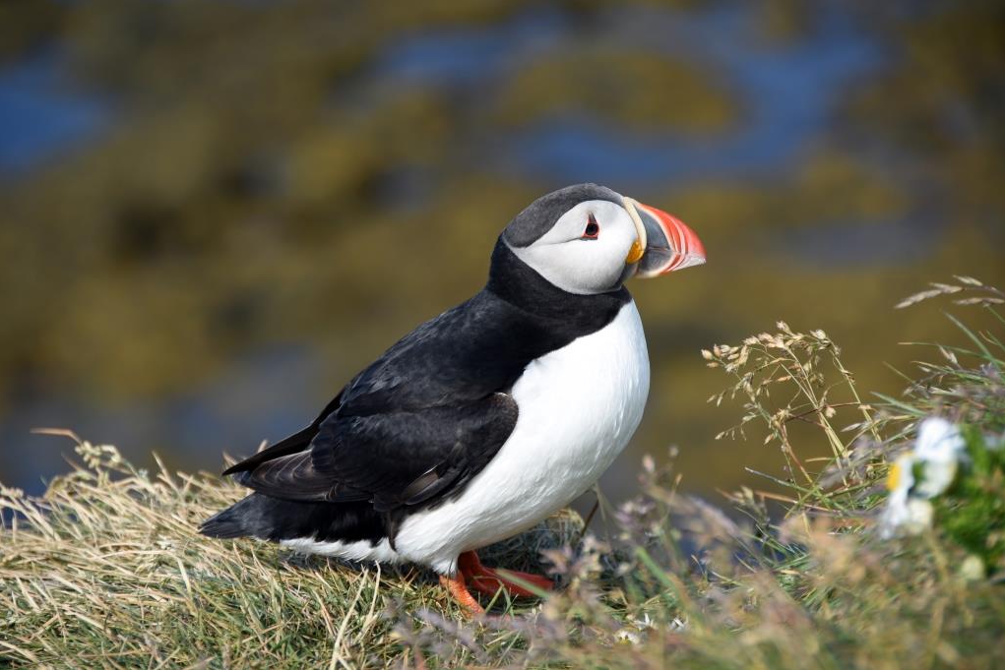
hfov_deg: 6.8
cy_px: 335
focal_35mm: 301
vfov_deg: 4.6
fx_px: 8404
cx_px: 502
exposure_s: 1/320
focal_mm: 200
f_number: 5.6
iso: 100
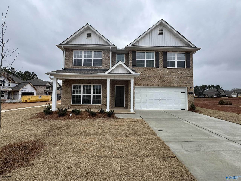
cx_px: 120
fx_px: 97
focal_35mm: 14
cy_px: 90
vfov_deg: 85.7
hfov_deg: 102.1
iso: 40
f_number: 2.2
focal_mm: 2.22
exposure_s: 1/610
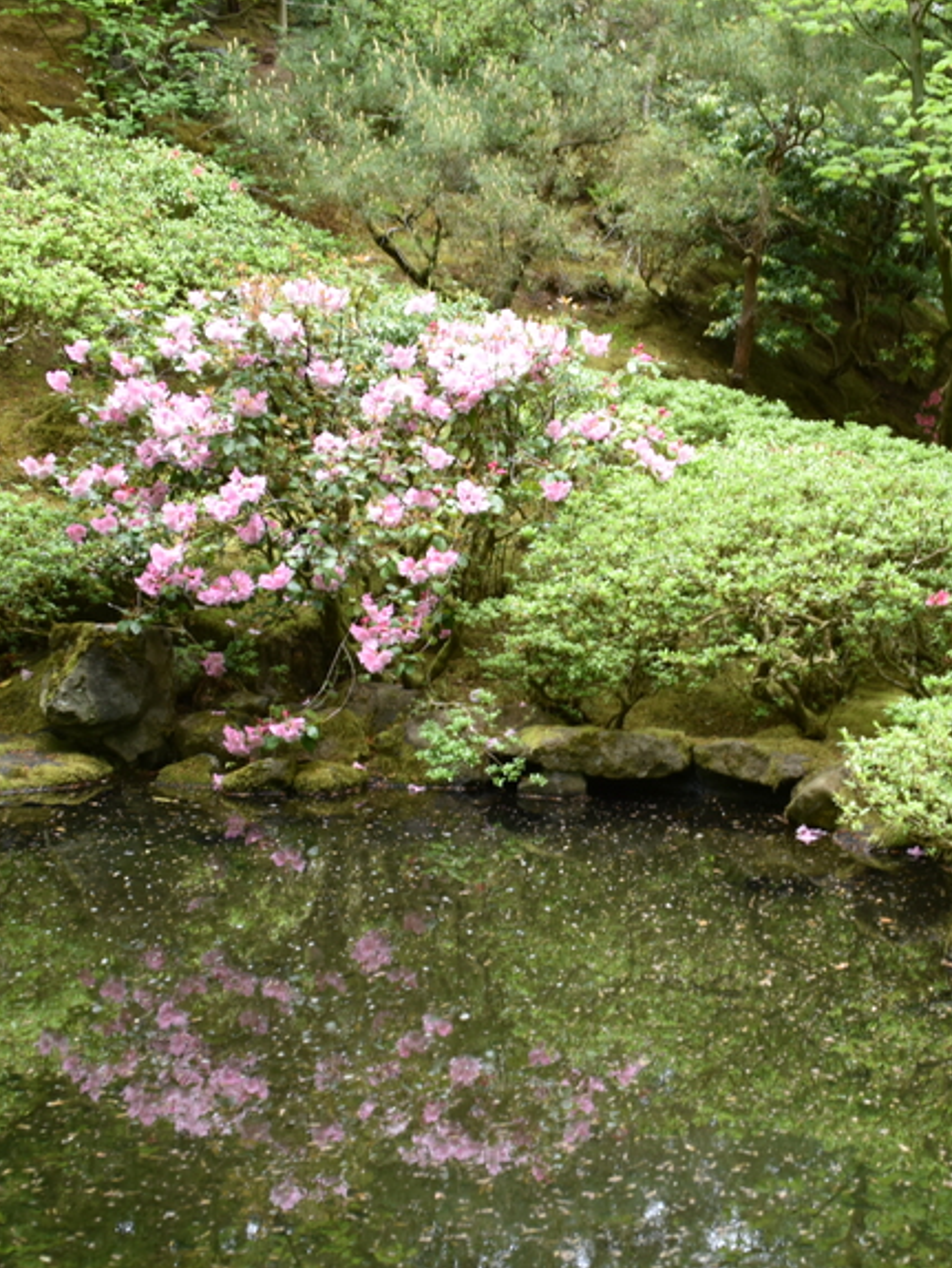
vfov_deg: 32.0
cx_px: 753
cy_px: 815
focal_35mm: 60
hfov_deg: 24.1
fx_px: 2199
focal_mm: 28
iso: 400
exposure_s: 1/60
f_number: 3.5
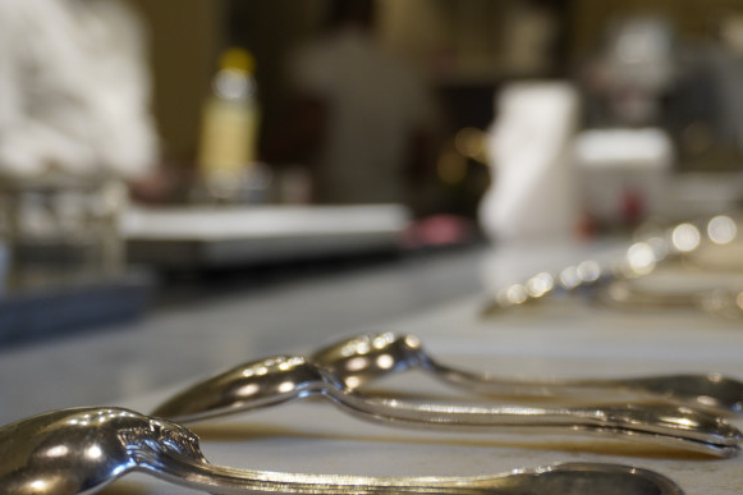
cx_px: 391
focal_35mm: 62
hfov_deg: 32.4
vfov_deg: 21.9
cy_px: 294
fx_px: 1279
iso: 640
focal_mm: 30
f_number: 5
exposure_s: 1/60
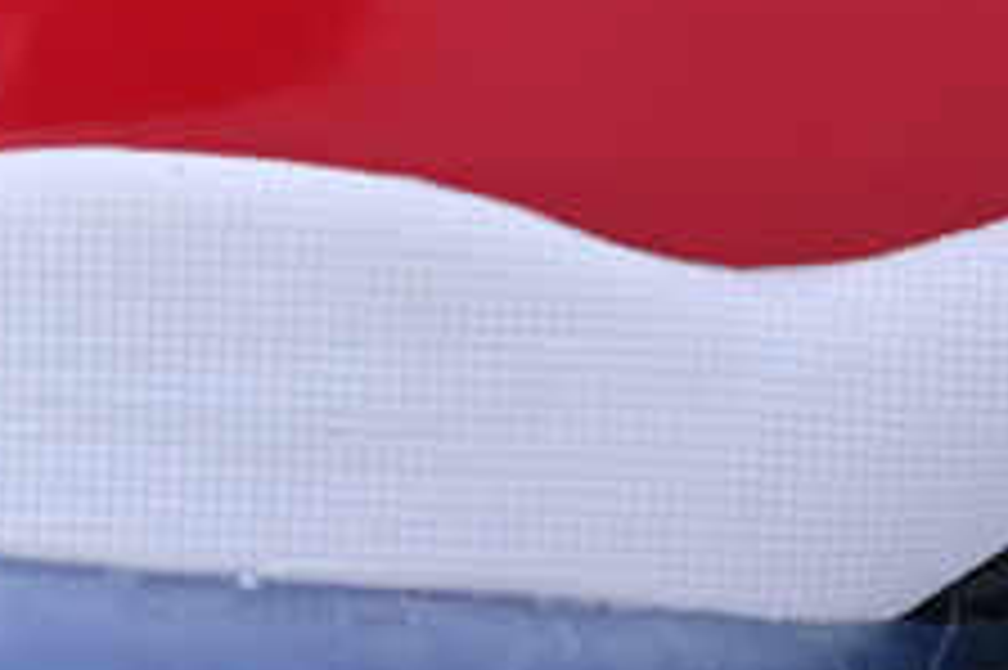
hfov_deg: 8.3
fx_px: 6743
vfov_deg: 5.7
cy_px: -202
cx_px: 1624
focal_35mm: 241
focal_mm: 30
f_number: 10
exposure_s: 1/15
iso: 100
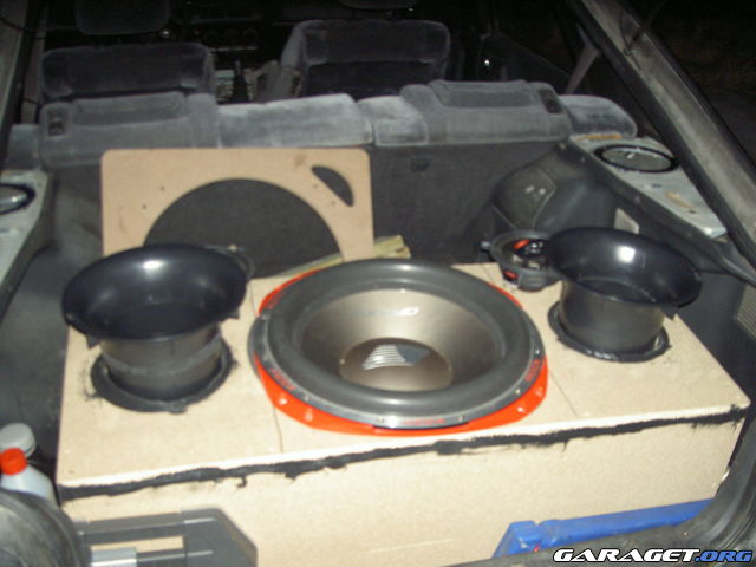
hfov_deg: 47.9
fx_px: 852
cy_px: 284
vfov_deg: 36.8
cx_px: 378
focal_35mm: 39
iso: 200
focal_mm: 8
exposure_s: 1/60
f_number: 2.8
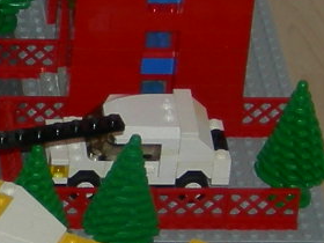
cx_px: -142
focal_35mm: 326
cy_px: 1
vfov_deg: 4.6
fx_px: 3051
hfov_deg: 6.0
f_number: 3.3
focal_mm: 11.9
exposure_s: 1/60.1
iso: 64
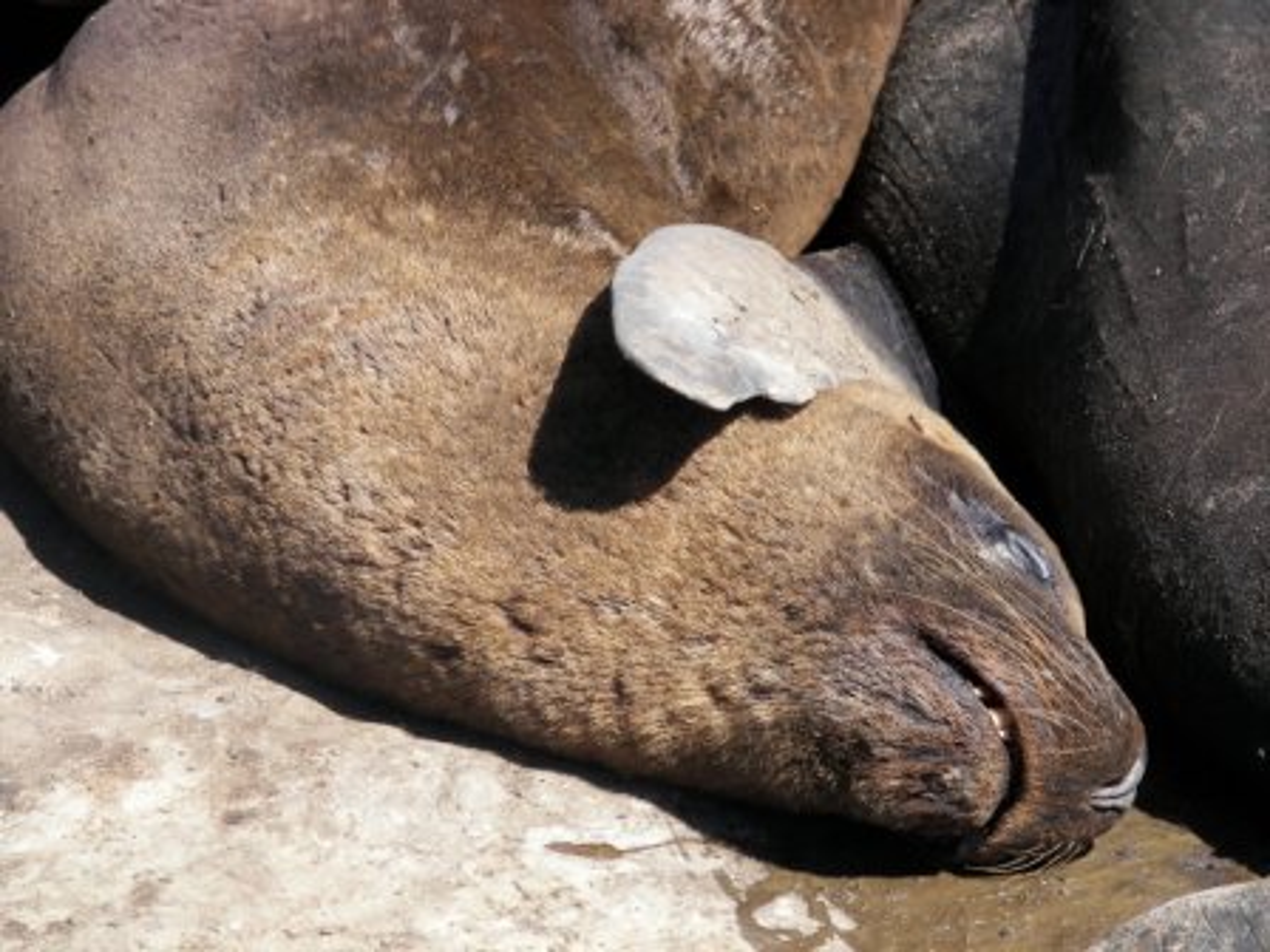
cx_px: 635
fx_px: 7594
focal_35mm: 207
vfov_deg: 7.2
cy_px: 476
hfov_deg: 9.6
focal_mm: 34.4
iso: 50
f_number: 3.6
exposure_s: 1/320
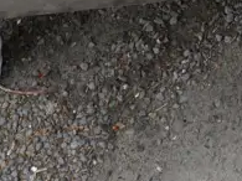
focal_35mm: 189
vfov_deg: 7.5
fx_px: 1320
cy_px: -177
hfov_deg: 10.5
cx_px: 158
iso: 200
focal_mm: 18
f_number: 4.5
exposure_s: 1/125
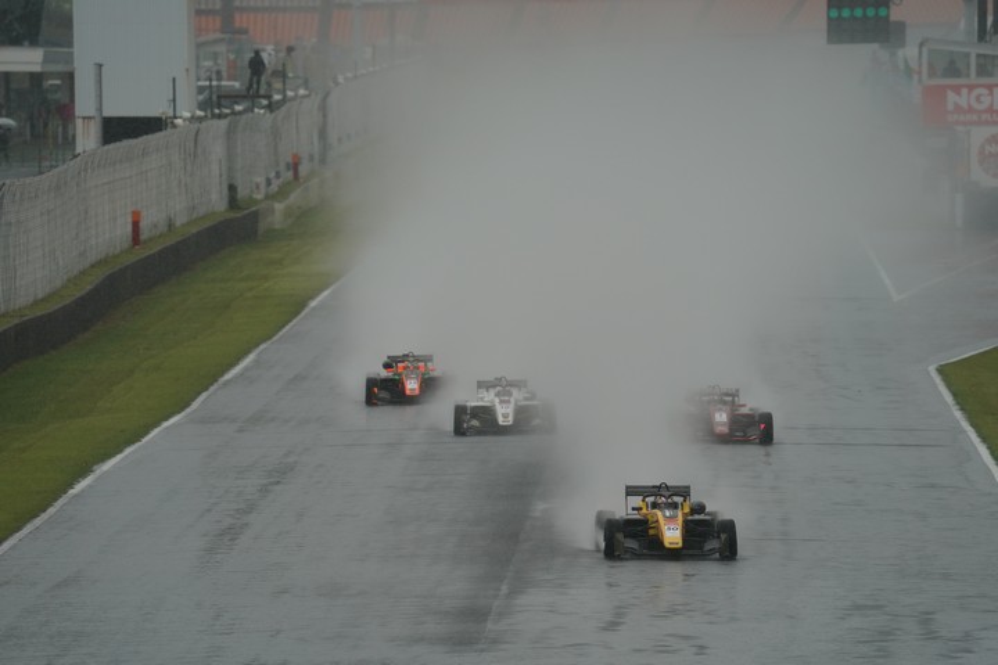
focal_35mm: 600
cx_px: 499
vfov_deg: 2.3
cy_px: 332
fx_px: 16632
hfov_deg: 3.4
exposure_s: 1/800
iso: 800
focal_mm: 600
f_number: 8
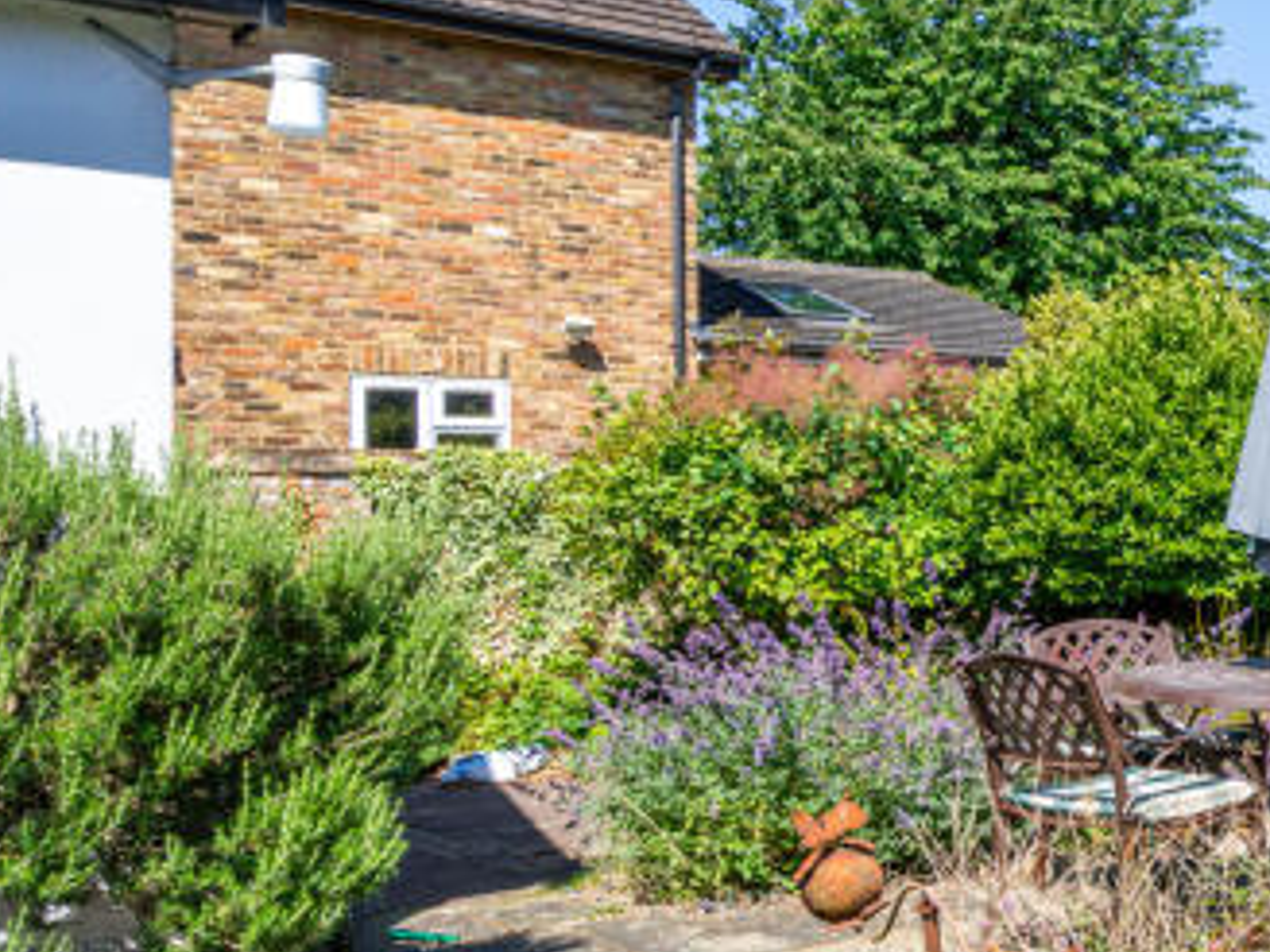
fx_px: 1761
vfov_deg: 30.2
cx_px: 1649
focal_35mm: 48
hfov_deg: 31.0
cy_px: 385
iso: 320
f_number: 13
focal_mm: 16
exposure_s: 1/200
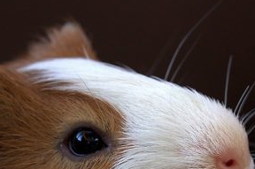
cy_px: 166
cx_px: 112
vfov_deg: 4.7
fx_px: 2079
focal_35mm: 294
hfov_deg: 7.0
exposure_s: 1/320
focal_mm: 90
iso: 640
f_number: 5
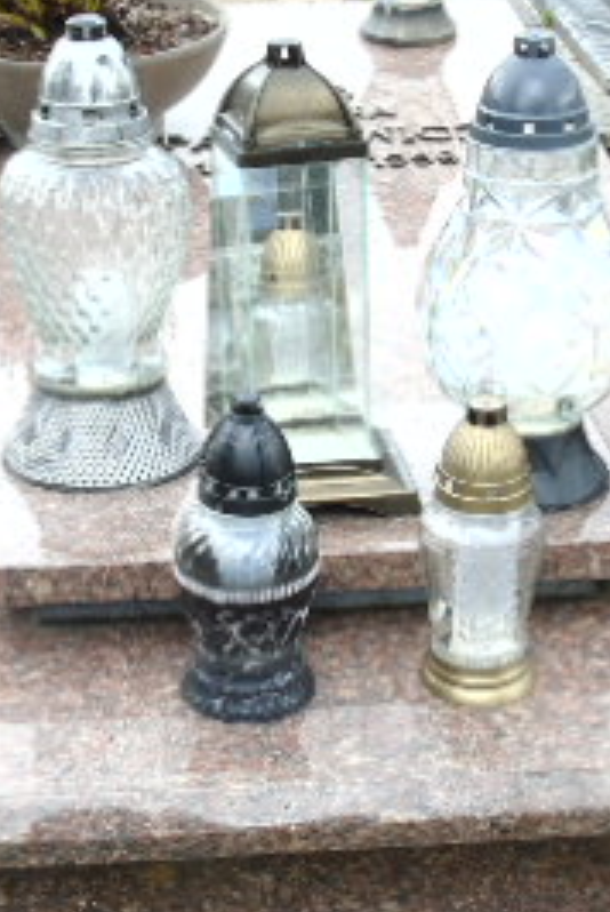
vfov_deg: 23.9
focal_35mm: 85
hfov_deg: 16.1
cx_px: 288
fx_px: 2155
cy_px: 477
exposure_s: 1/125
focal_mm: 6.1
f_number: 3.8
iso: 80
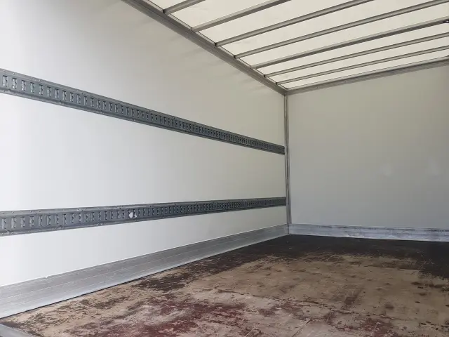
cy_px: 168
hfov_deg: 67.3
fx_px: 337
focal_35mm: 26
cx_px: 224
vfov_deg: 53.1
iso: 40
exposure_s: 1/345
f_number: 1.7
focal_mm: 4.2
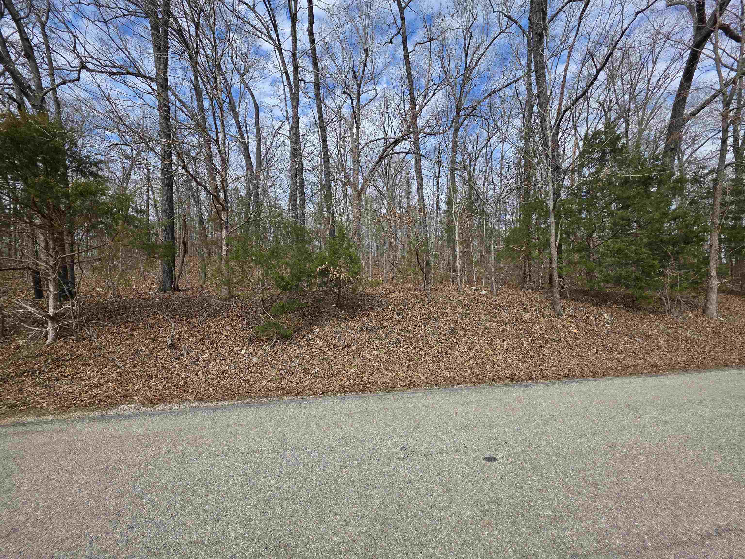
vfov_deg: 89.9
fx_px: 280
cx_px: 372
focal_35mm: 13
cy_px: 280
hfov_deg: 106.2
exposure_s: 1/1225
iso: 40
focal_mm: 2.2
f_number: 1.9
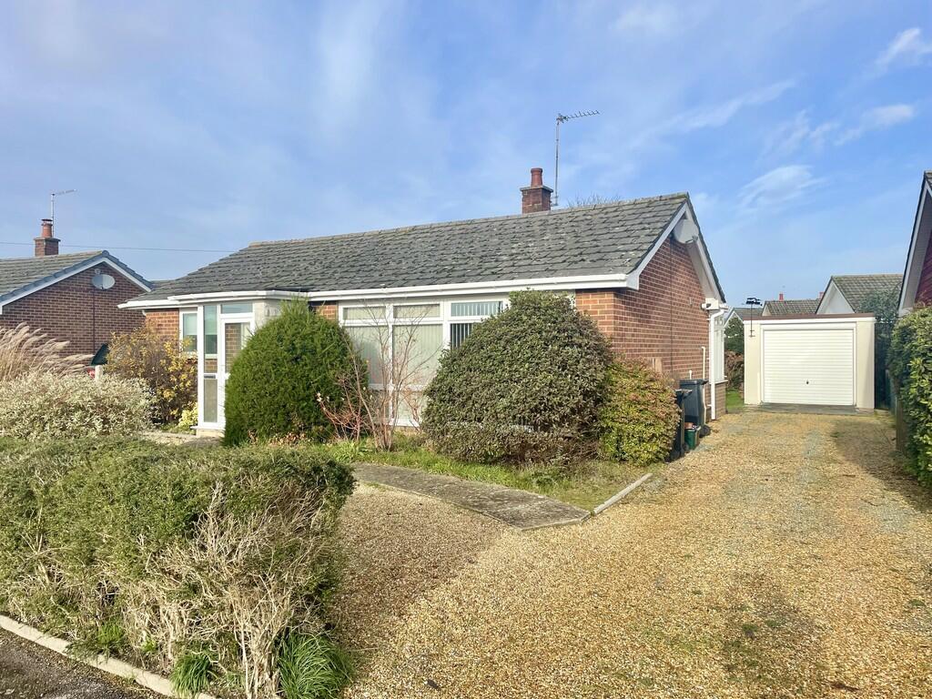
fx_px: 700
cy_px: 350
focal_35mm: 26
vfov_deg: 53.1
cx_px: 466
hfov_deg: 67.3
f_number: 1.6
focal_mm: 4.2
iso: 32
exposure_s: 1/2681
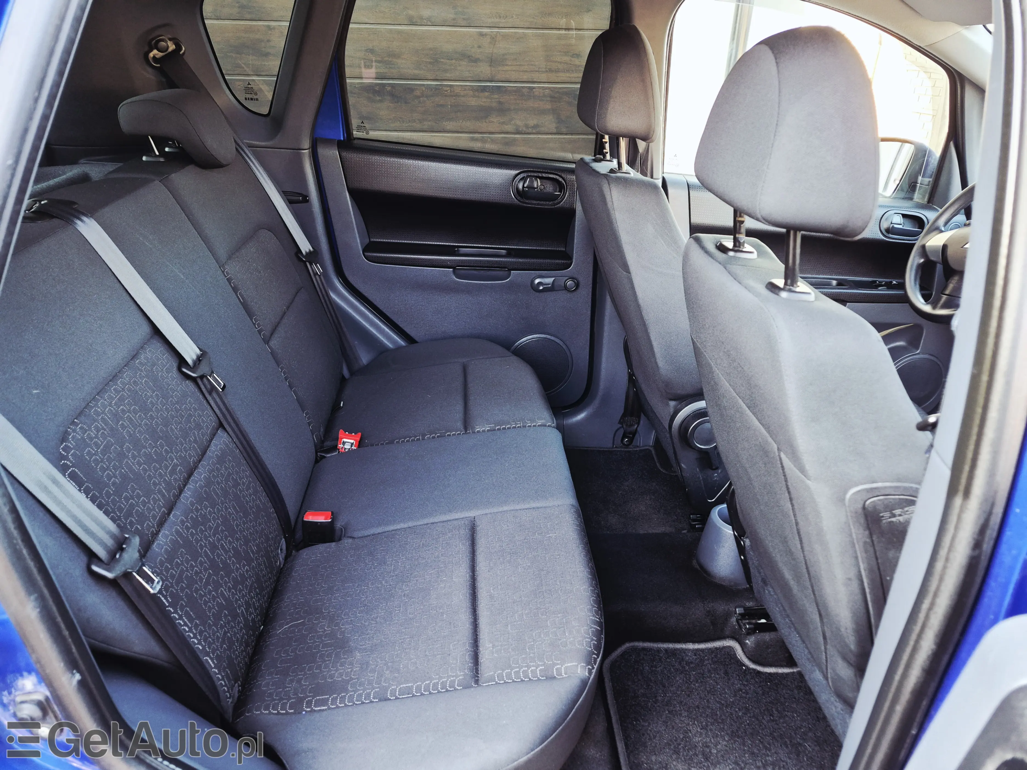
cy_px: 385
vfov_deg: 58.9
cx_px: 514
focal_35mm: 23
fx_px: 682
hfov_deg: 73.9
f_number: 1.8
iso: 320
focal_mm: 5.4
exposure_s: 1/100
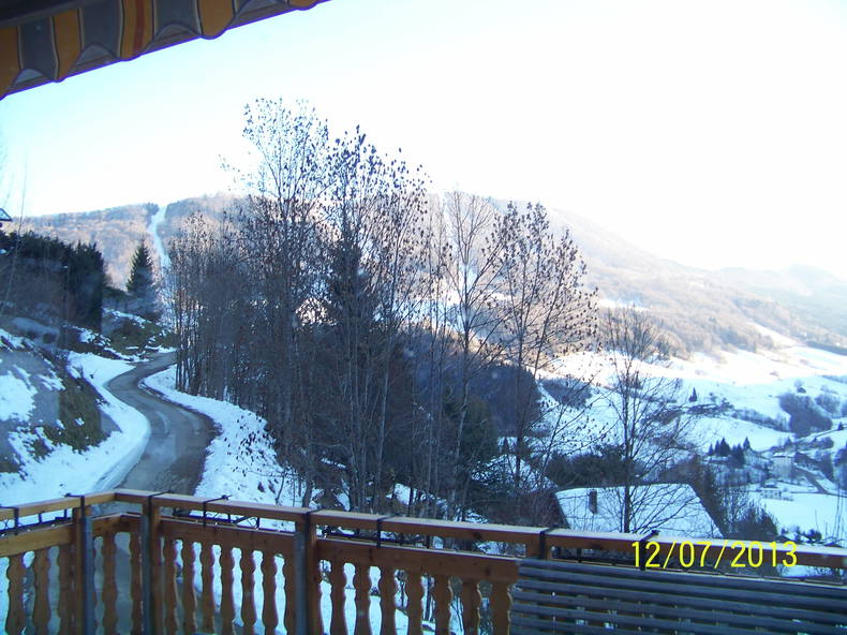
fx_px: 881
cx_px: 424
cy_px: 318
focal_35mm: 36
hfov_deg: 51.4
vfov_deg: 39.6
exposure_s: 1/80
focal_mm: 5.85
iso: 66
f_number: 2.8
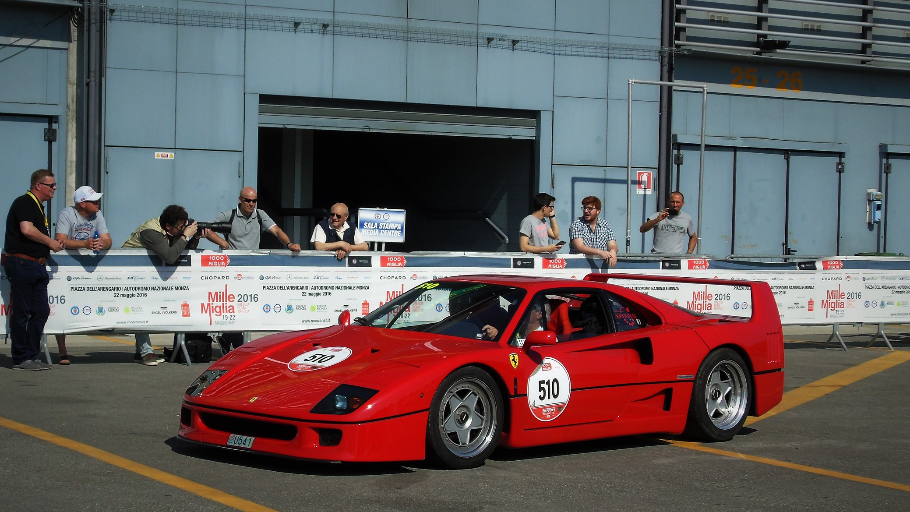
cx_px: 452
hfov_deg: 27.2
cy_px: 310
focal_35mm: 78
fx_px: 1882
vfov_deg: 15.5
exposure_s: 1/800
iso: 80
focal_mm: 11
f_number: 4.5
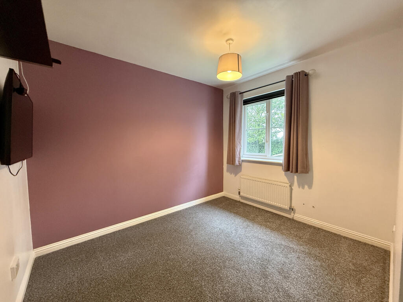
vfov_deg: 85.7
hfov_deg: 102.1
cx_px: 202
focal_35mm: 14
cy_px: 151
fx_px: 163
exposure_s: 1/50
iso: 400
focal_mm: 2.22
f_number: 2.2
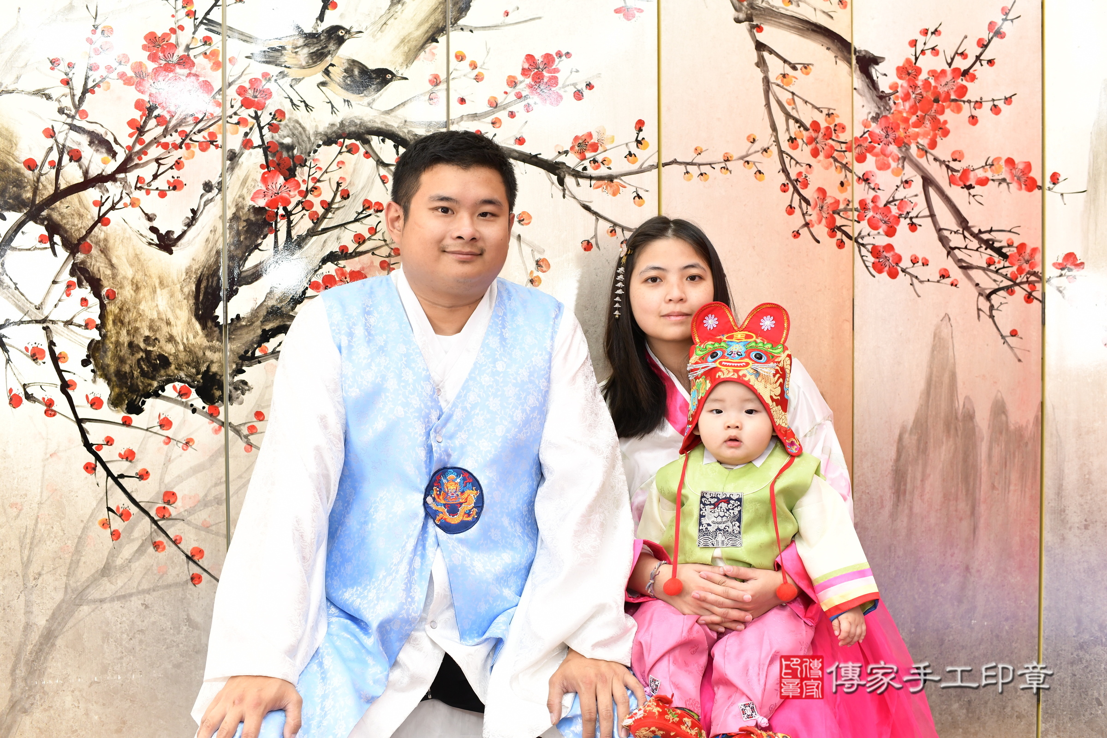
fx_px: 1076
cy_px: 369
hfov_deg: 54.4
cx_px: 554
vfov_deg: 37.9
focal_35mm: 35
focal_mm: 35
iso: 1000
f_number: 4.5
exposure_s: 1/200
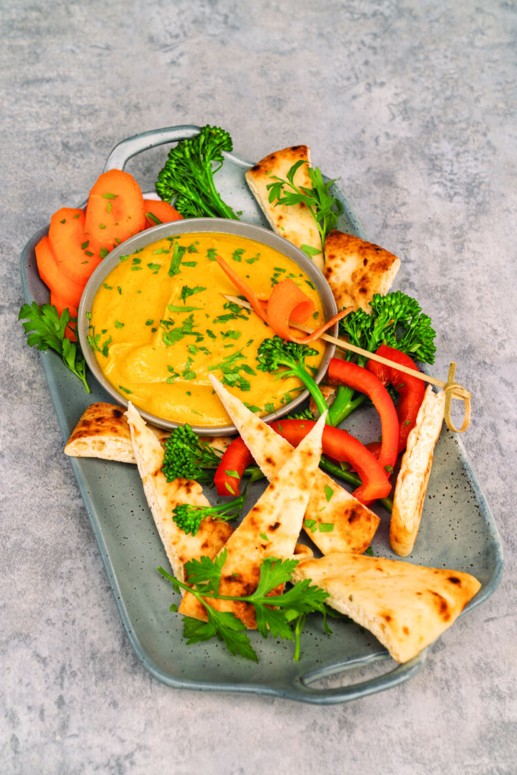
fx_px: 1508
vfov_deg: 28.8
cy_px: 388
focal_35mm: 70
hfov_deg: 19.5
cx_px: 258
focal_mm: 70
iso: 100
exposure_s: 1/40
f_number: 9
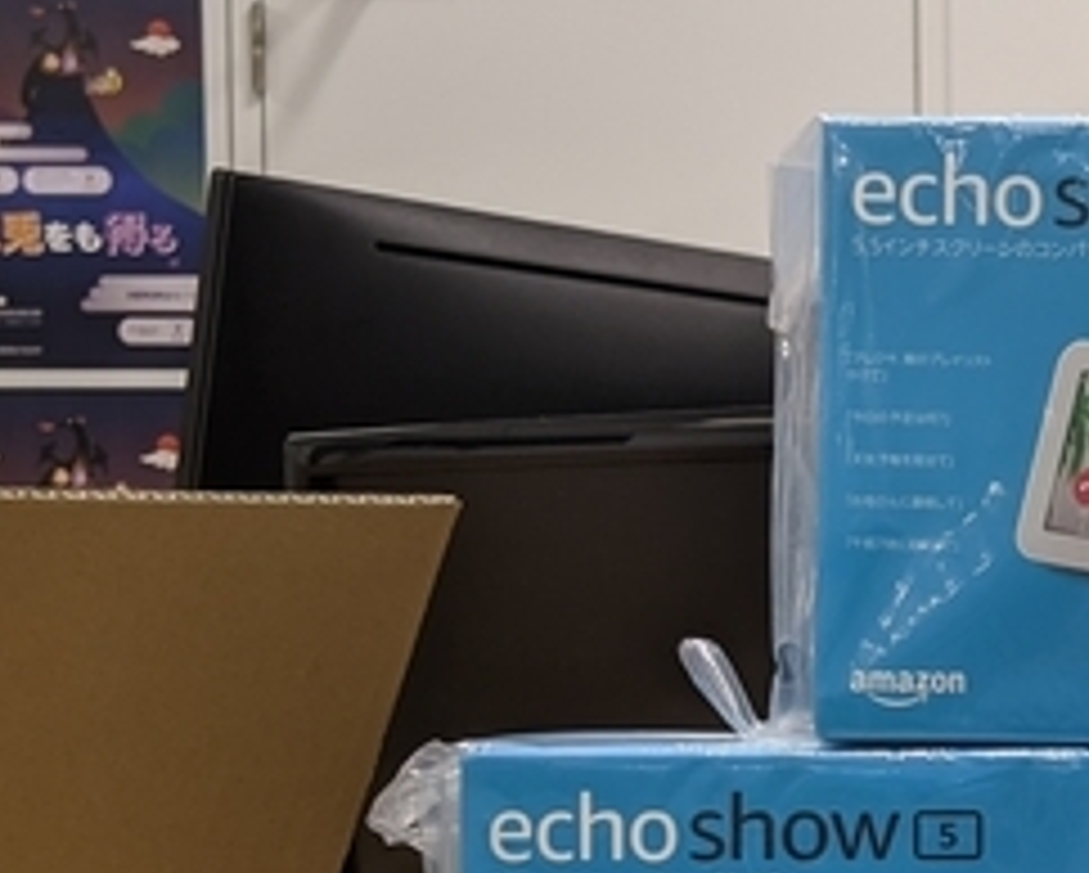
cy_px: 729
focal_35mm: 87
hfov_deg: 20.4
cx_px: 1350
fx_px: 2806
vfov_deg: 17.5
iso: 52
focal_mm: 4.44
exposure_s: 1/28.7
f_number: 1.8
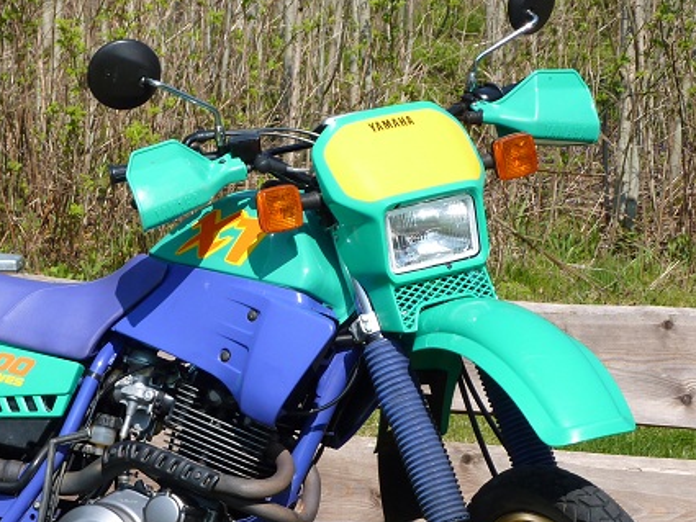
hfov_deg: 15.5
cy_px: 425
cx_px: 149
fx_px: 2534
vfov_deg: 11.7
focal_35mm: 126
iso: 80
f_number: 4.5
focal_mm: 11
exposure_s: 1/500
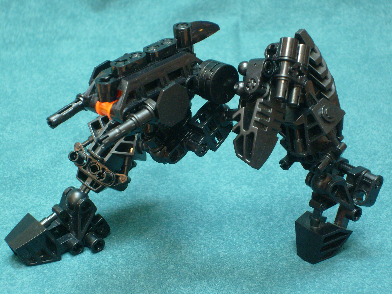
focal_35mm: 92
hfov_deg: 21.3
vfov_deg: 16.1
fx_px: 1042
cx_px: 196
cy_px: 147
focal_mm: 15.5
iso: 200
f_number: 4.6
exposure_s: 1/6
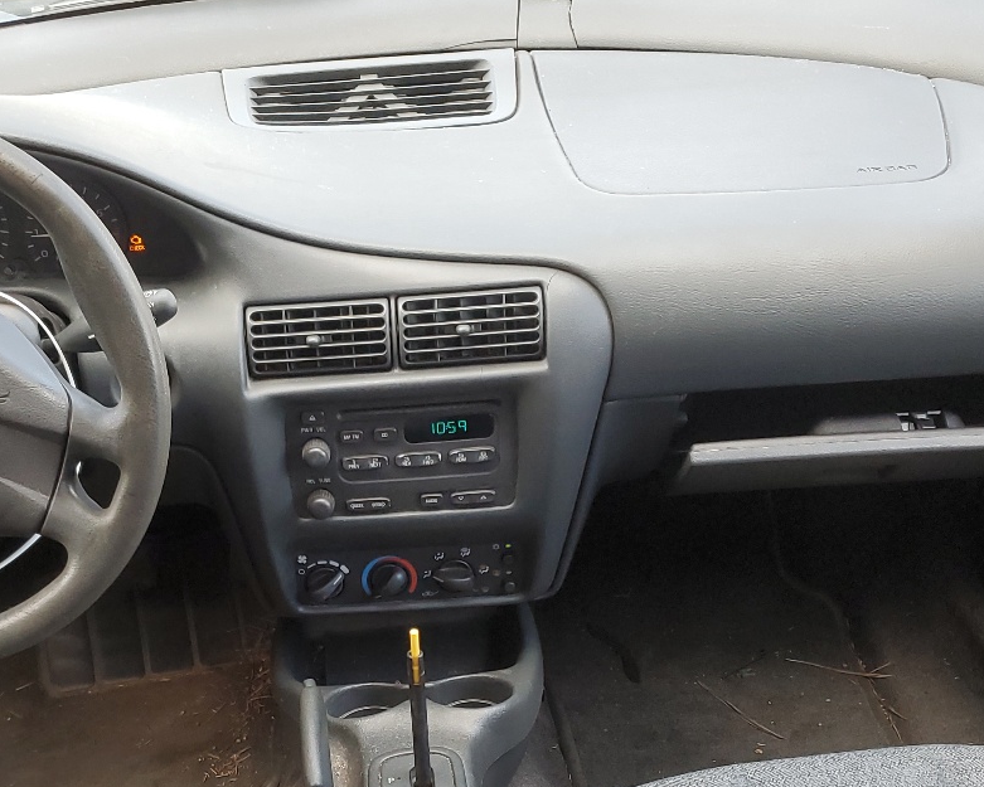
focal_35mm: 52
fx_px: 1515
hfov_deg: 35.8
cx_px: 358
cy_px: 710
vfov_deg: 28.0
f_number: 1.5
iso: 63
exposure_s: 1/120
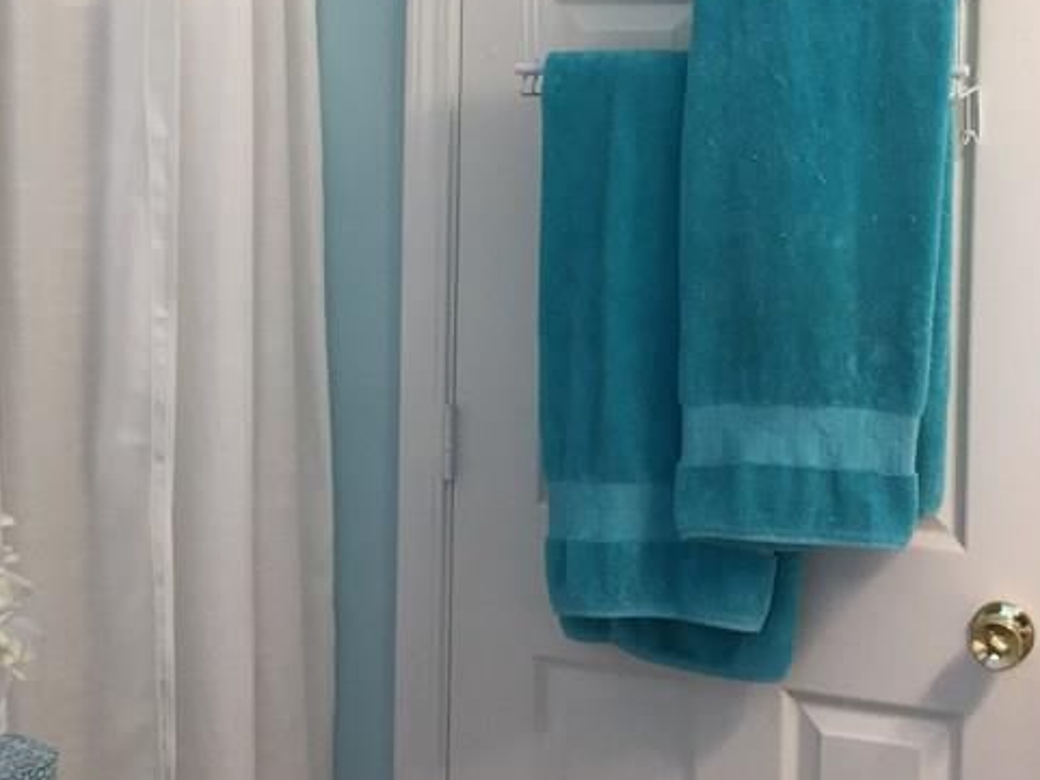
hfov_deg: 29.3
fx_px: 1983
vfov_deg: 22.0
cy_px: 179
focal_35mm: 66
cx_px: 445
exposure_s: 1/30
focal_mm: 3.3
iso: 50
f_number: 2.4
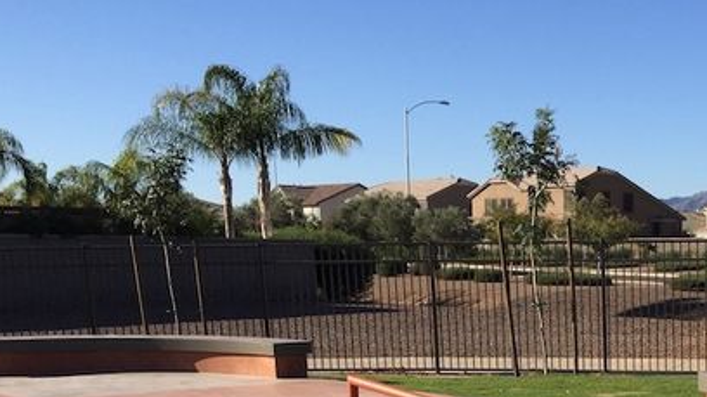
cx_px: 665
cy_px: 489
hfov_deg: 31.9
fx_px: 1162
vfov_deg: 18.3
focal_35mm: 62
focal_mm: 4.15
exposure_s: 1/1980
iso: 32
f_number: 2.2
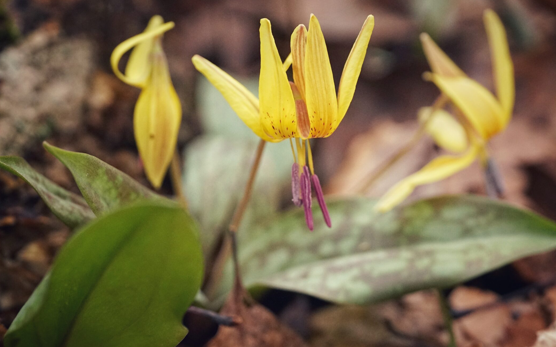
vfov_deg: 10.0
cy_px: 196
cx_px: 278
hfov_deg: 15.9
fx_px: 1985
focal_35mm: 131
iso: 4000
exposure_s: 1/3200
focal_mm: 105
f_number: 4.5
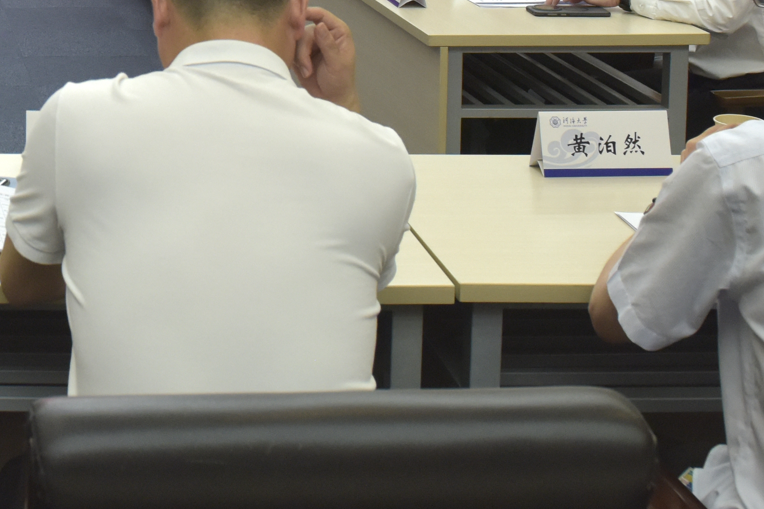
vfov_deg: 15.7
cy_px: -218
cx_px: -166
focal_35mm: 81
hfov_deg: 22.9
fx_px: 1719
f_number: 5.6
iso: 2000
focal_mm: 24
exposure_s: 1/160
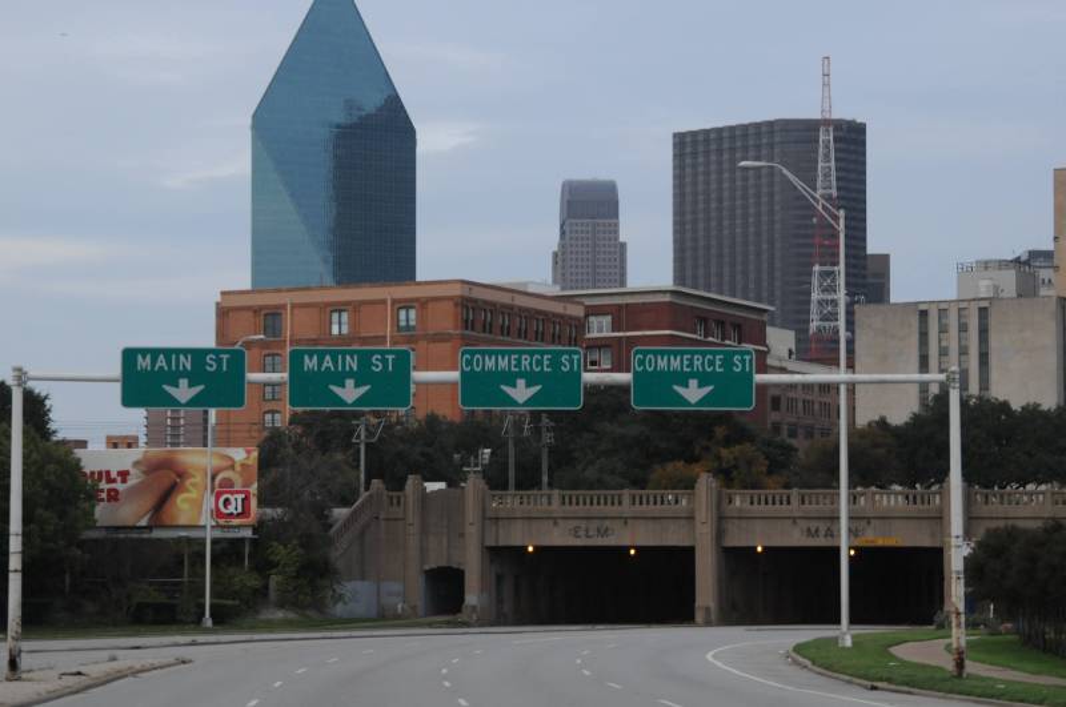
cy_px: 354
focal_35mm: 105
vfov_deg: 13.0
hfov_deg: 19.5
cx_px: 533
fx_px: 3105
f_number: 6.3
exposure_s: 1/160
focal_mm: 70
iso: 800
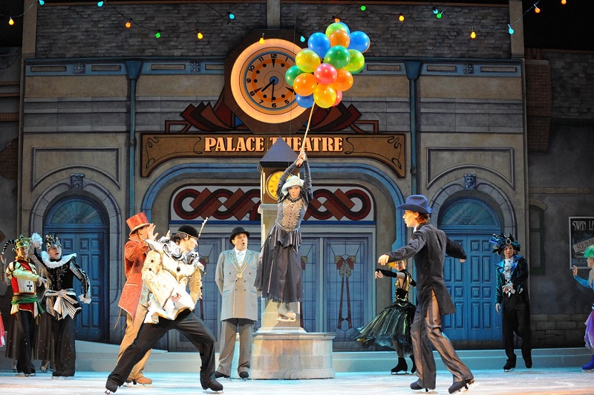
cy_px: 198
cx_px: 297
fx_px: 1154
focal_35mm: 70
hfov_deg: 28.9
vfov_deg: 19.4
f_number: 4
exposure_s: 1/800
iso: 6400
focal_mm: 70
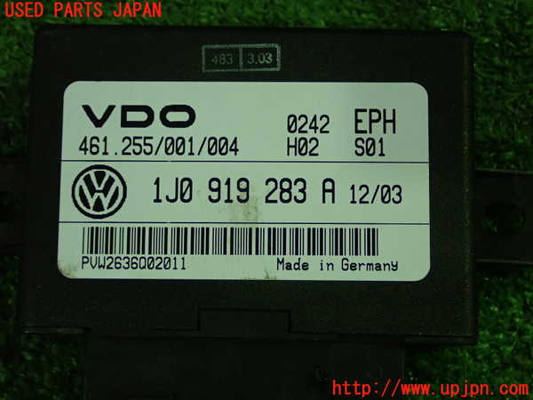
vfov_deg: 22.6
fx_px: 1001
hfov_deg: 29.8
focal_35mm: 65
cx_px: 266
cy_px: 200
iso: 800
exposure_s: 1/80
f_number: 3.8
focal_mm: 11.78
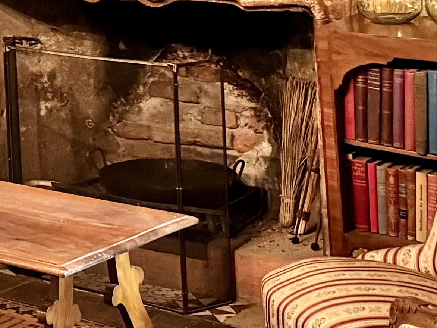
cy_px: -181
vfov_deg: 12.0
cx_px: -415
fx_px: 1477
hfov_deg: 14.3
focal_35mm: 117
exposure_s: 1/33
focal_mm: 6.76
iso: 640
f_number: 1.78
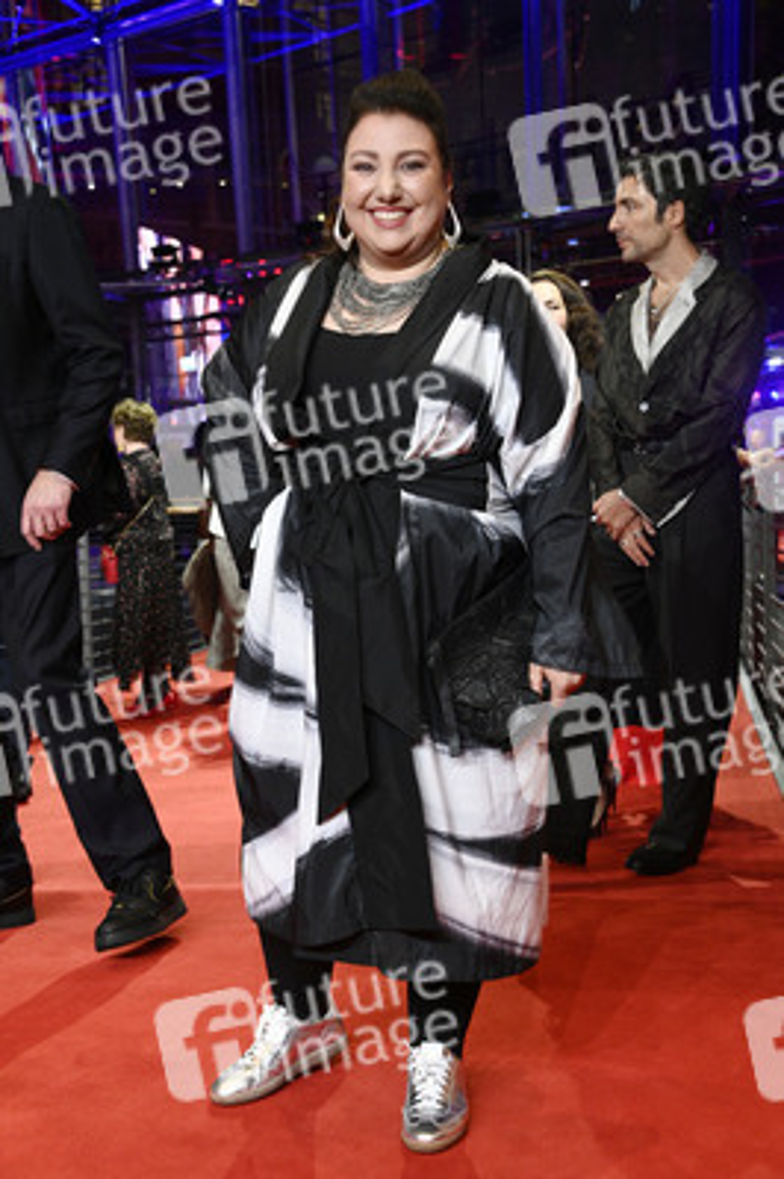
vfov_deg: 38.2
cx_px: 392
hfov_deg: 25.9
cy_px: 590
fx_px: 1701
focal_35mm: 52
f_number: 5.6
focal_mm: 52
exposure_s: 1/200
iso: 5000
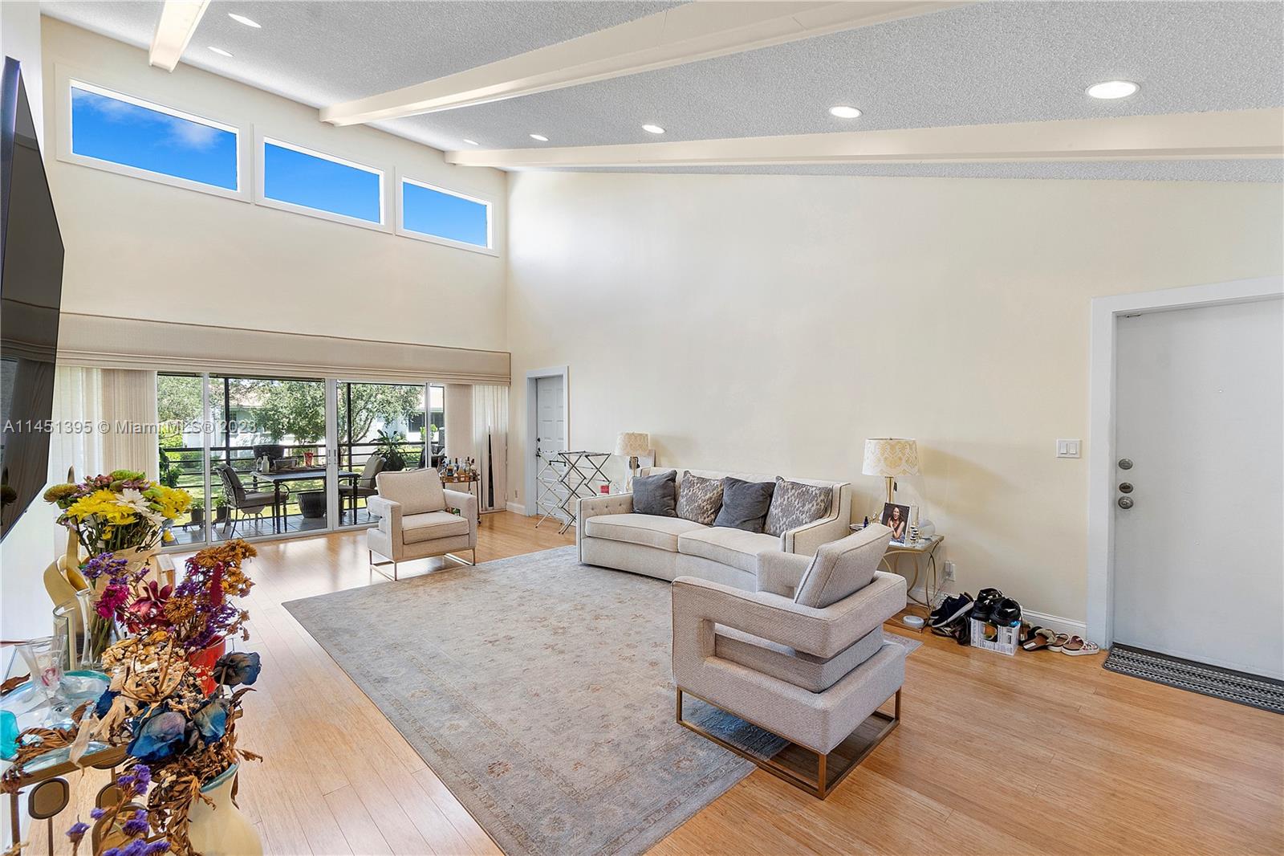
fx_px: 535
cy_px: 428
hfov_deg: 100.4
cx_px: 642
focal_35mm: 15
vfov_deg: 77.3
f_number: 11
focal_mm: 10
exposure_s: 1/5
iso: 160
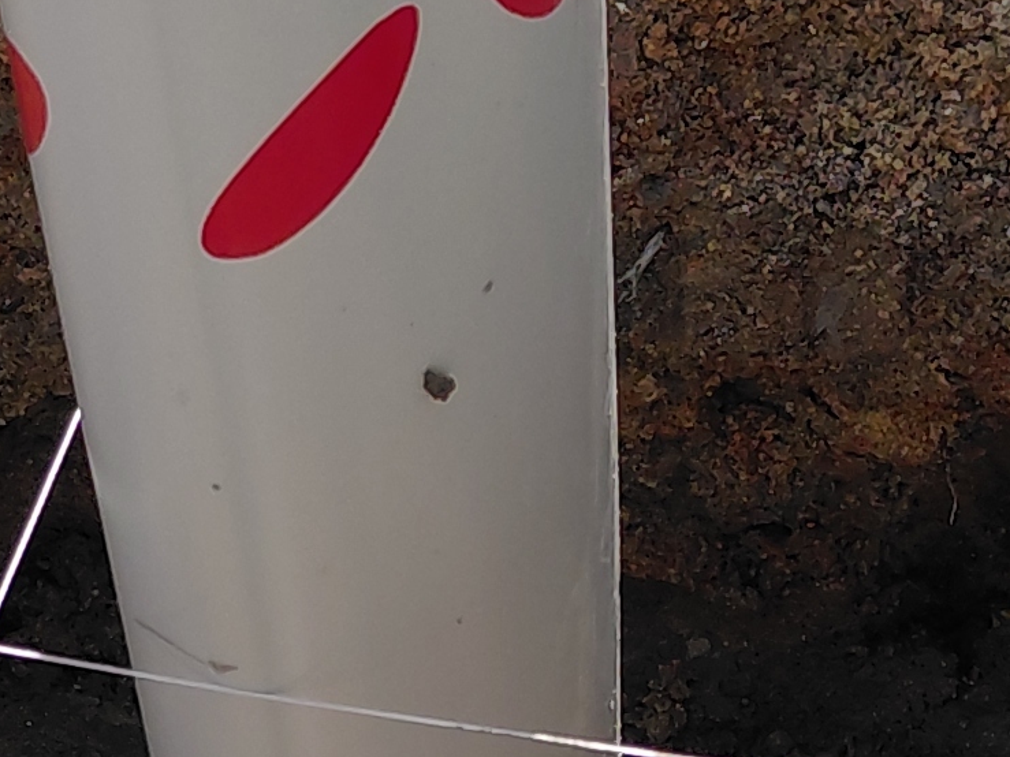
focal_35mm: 138
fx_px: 4026
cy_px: 1182
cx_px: 239
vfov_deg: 10.3
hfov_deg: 14.2
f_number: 1.8
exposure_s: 1/1875
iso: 50
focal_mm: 4.69
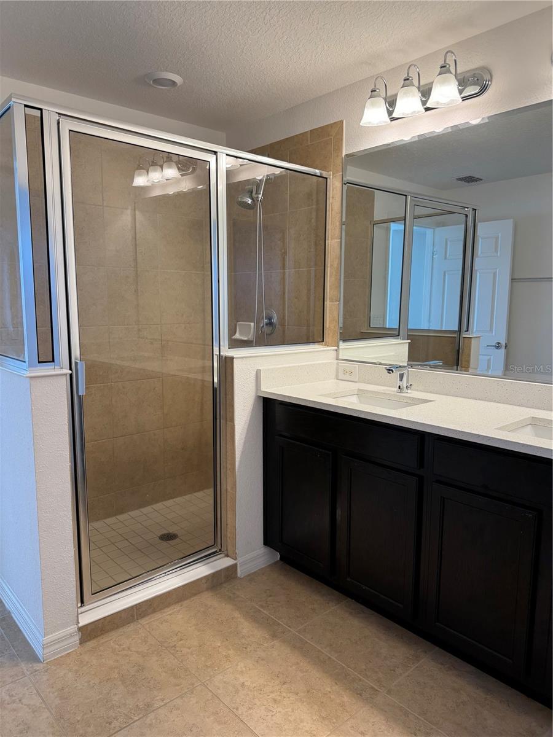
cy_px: 368
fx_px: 511
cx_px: 276
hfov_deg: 56.8
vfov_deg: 71.6
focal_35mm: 24
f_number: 1.78
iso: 100
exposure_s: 1/120
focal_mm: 6.86
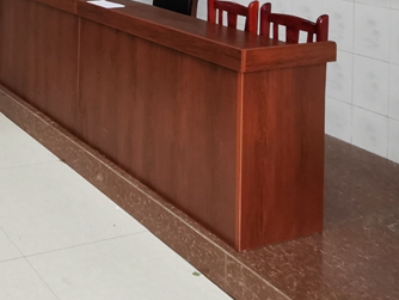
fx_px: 565
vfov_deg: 25.3
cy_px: -97
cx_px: -56
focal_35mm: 49
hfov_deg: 33.2
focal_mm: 2.26
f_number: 2.2
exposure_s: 1/33.3
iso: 200
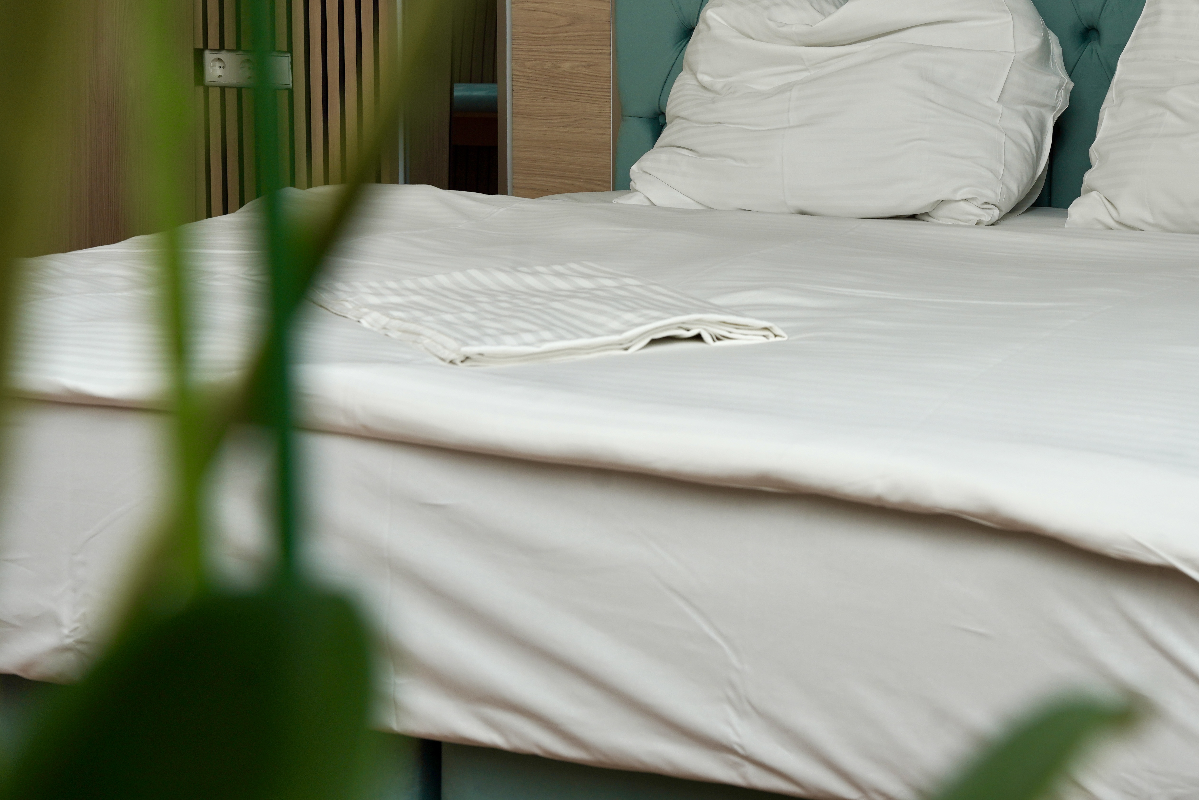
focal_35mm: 72
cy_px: 199
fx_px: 2402
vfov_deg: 18.8
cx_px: 885
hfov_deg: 27.7
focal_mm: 45.7
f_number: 8
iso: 160
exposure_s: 1/200
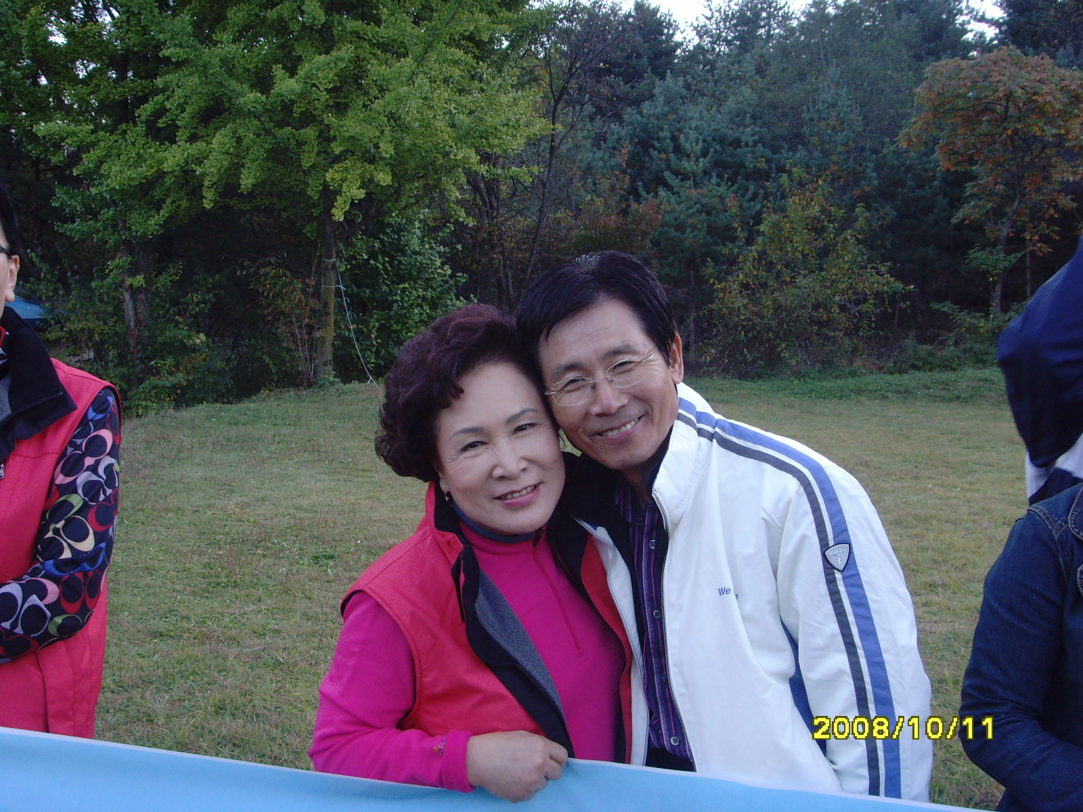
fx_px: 1220
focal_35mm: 39
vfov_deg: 36.8
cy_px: 406
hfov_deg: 47.9
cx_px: 542
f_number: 3.5
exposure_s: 1/45
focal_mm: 6.6
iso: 200
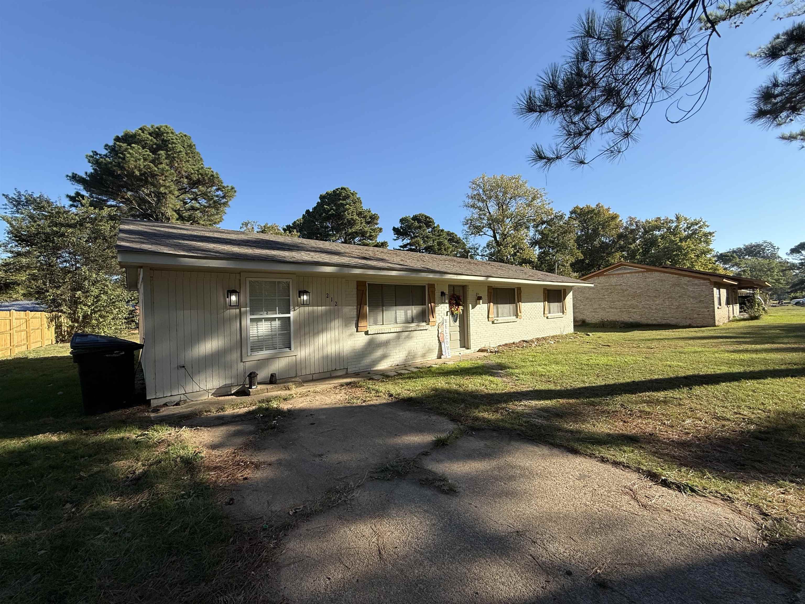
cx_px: 402
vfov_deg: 85.7
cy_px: 302
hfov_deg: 102.1
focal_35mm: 14
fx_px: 326
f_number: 2.2
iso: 50
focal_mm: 2.22
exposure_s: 1/1017
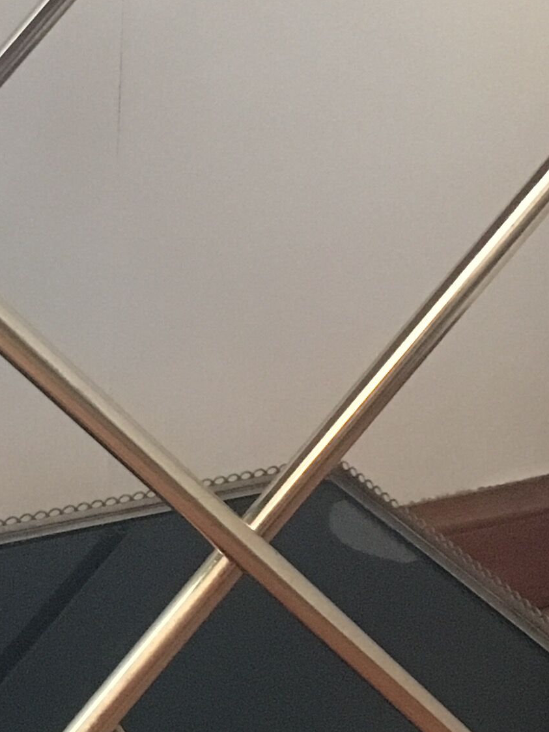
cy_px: 289
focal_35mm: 104
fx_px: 2199
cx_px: 118
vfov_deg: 18.9
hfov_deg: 14.2
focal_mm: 4.15
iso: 1000
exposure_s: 1/17
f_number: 2.2
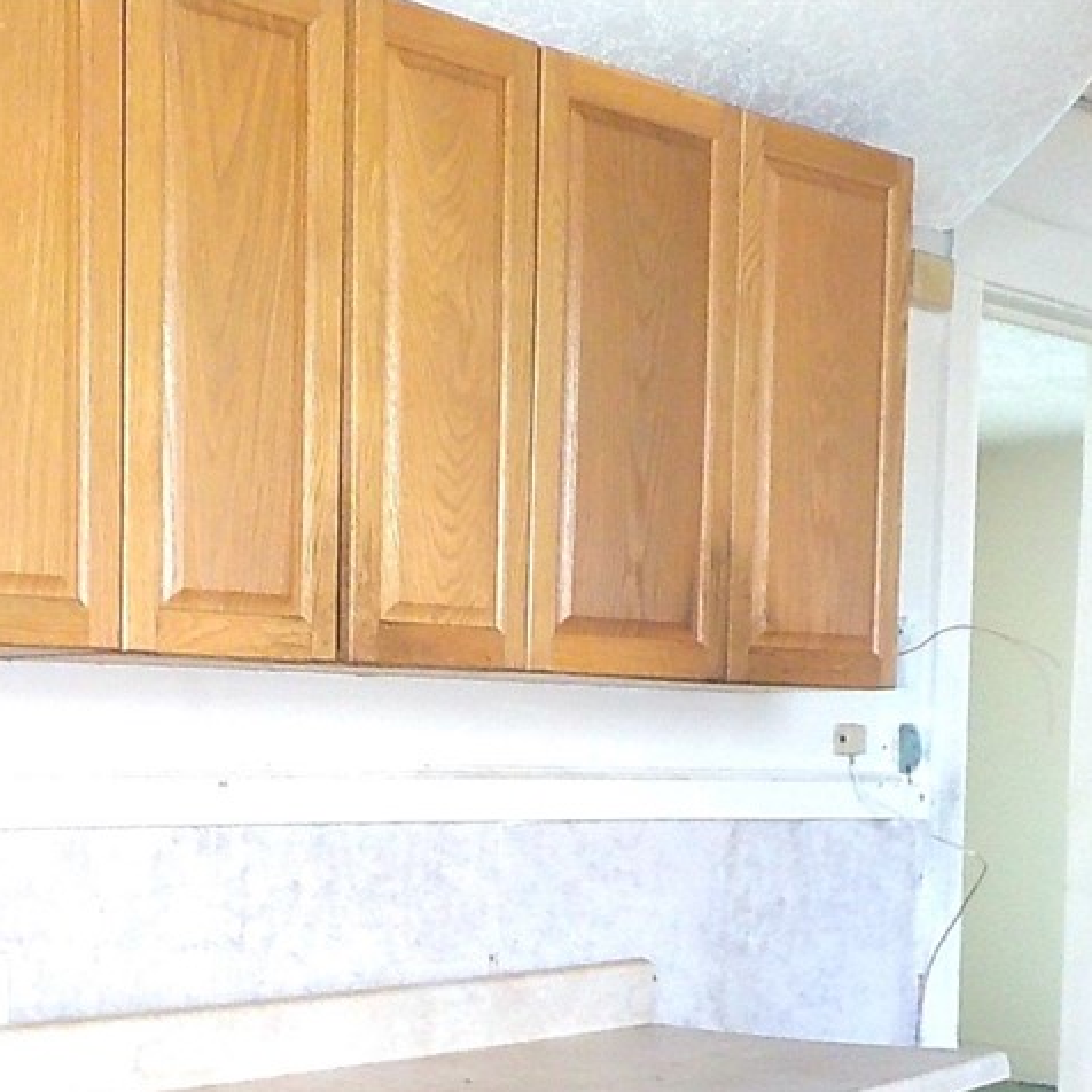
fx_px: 2034
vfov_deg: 29.4
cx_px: 252
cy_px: 876
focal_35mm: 57
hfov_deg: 29.5
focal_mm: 4.1
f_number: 3.3
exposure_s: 1/30
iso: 250
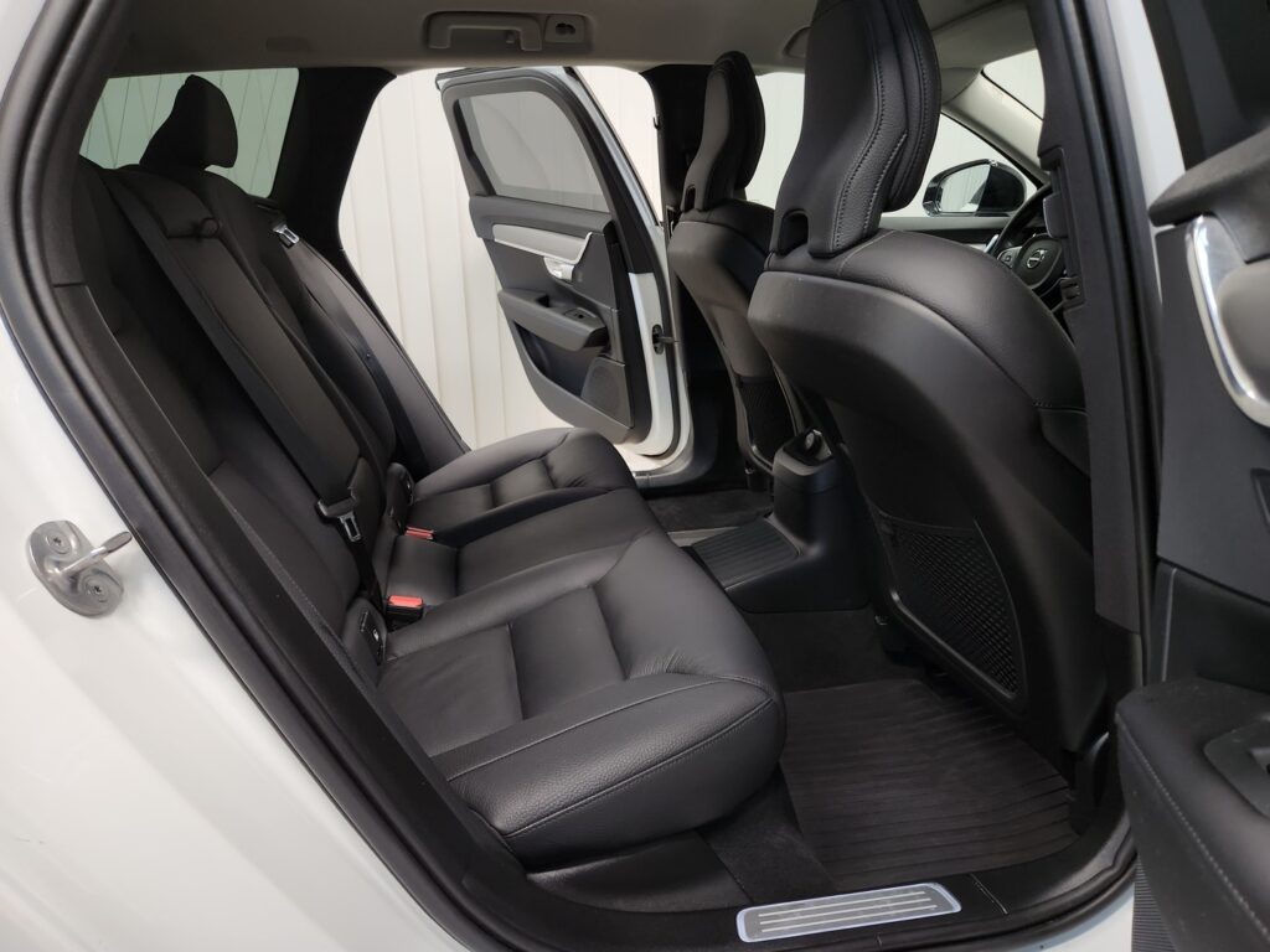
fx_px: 844
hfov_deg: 73.9
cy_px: 476
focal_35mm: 23
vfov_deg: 58.9
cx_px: 635
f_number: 1.8
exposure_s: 1/100
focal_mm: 5.4
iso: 250
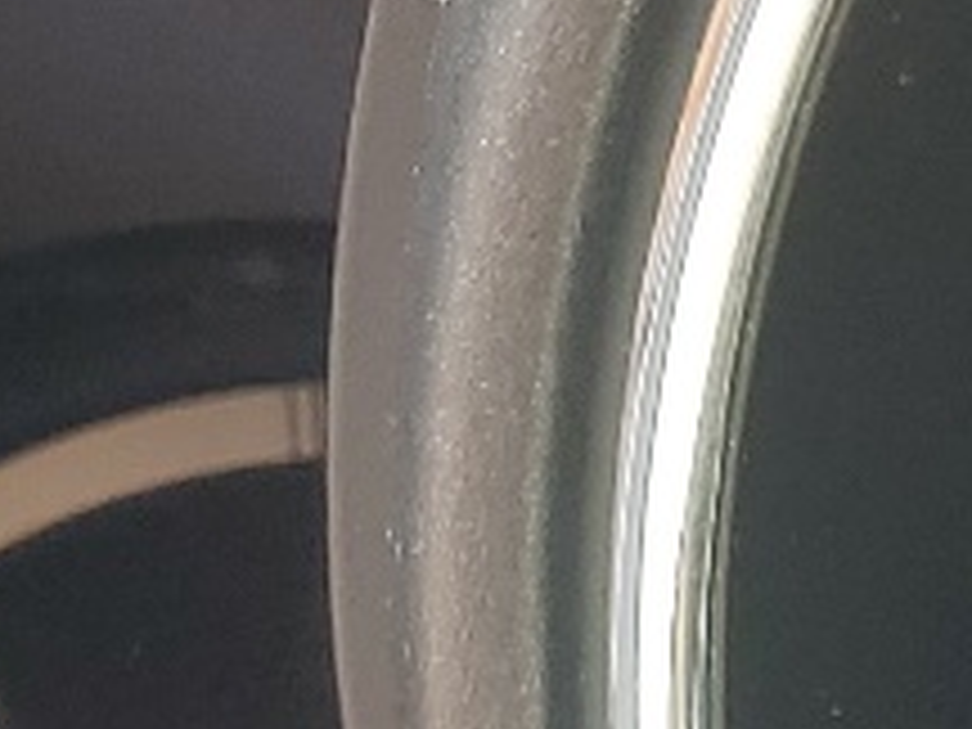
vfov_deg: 7.7
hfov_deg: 9.2
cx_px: 2313
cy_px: 675
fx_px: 5419
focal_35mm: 193
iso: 57
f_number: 1.5
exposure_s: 1/120
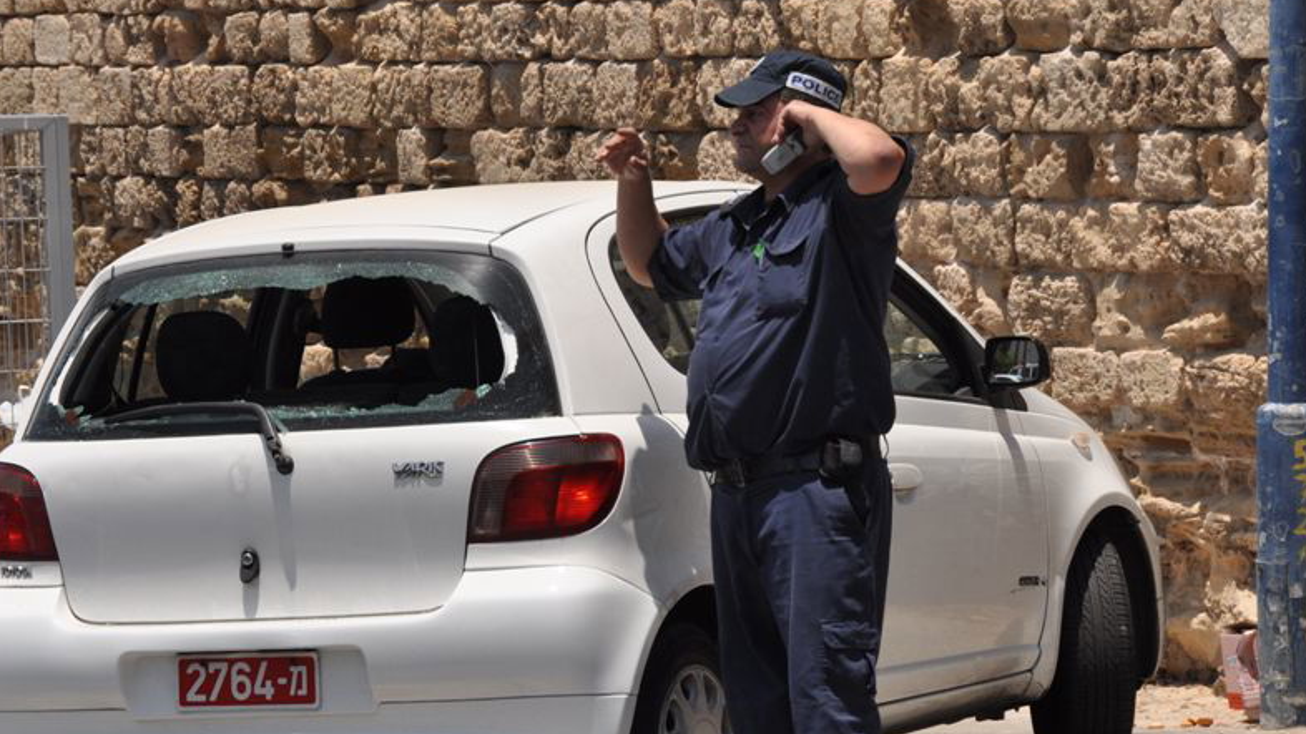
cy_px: 332
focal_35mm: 184
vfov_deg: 6.6
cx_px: 465
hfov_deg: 11.7
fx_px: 6371
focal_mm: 90
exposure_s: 1/1600
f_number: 10
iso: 400
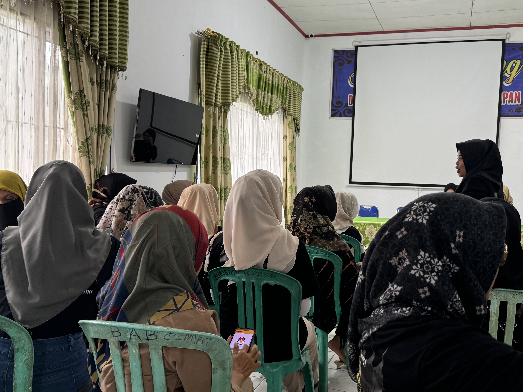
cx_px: 296
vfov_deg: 44.2
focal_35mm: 32
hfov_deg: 56.6
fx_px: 483
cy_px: 201
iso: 200
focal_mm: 6.76
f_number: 1.78
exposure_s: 1/100
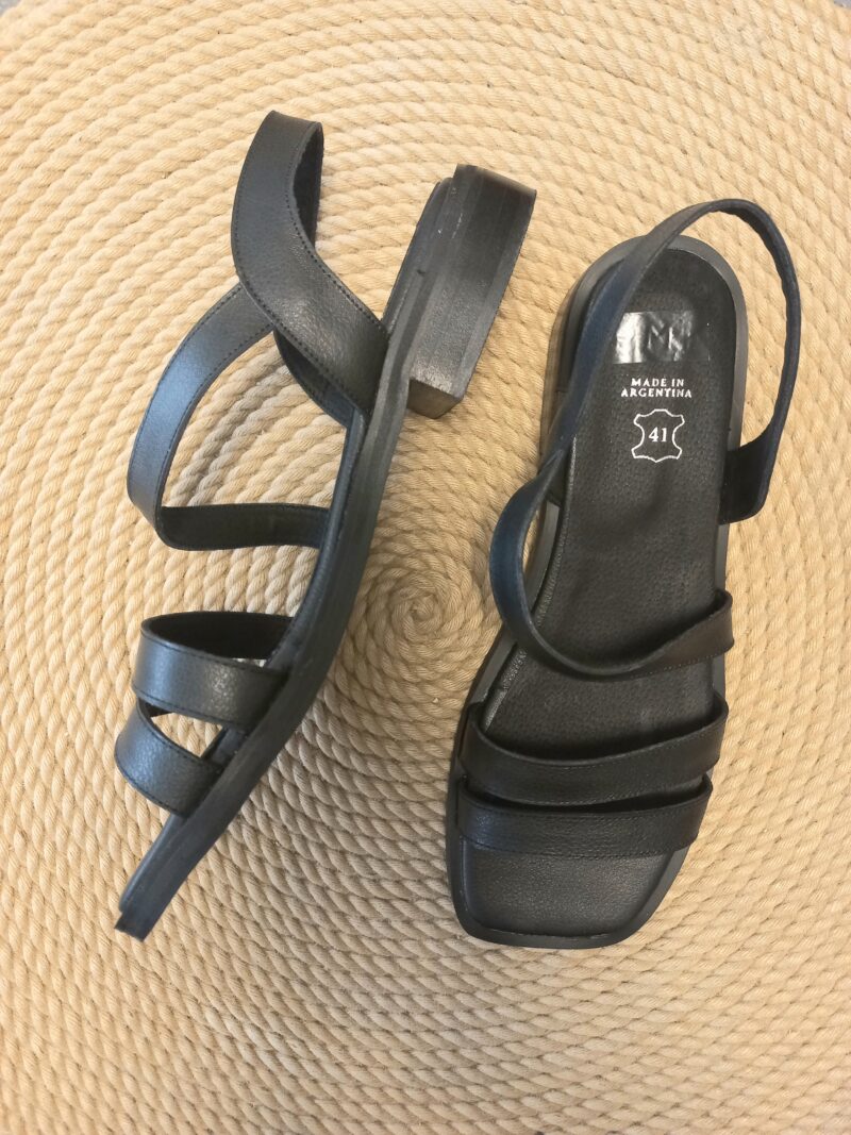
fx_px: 820
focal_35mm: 25
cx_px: 426
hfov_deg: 54.9
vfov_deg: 69.4
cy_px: 568
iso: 320
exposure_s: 1/33.4
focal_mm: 4.6
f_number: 1.8
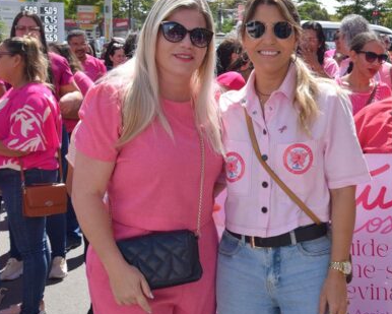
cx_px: 339
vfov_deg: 23.5
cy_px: 140
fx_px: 754
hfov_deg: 28.2
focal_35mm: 65
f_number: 10
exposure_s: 1/400
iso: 200
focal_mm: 24
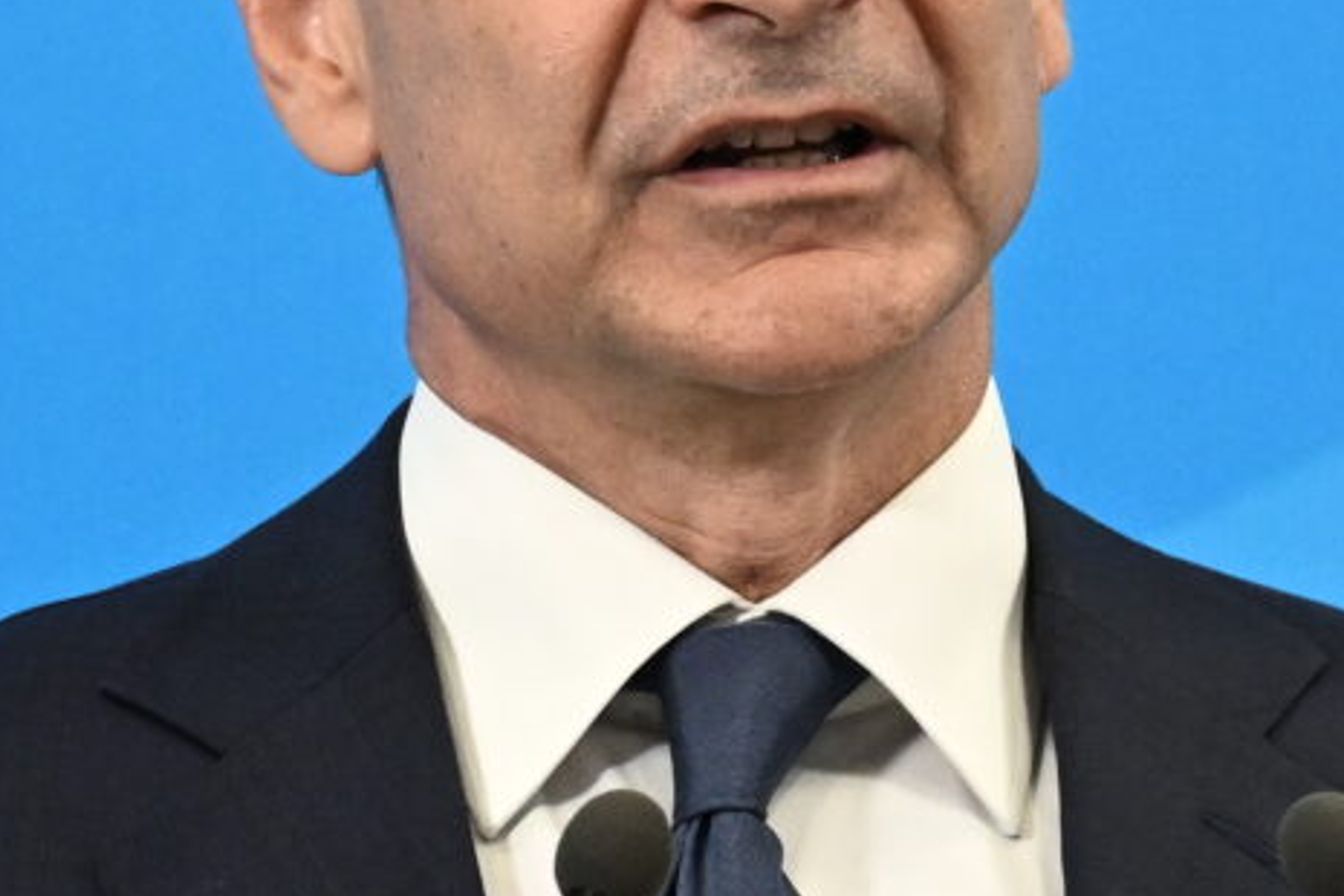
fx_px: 35987
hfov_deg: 2.1
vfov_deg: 1.4
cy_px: 1178
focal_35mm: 964
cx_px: 847
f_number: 5
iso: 4000
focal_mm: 175
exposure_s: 1/400
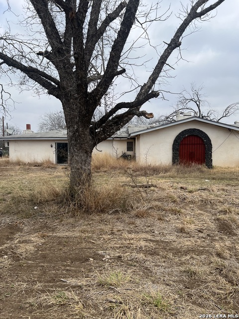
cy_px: 160
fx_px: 239
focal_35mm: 26
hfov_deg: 53.1
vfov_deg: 67.3
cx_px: 120
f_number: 1.5
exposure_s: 1/3460
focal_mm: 5.7
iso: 50
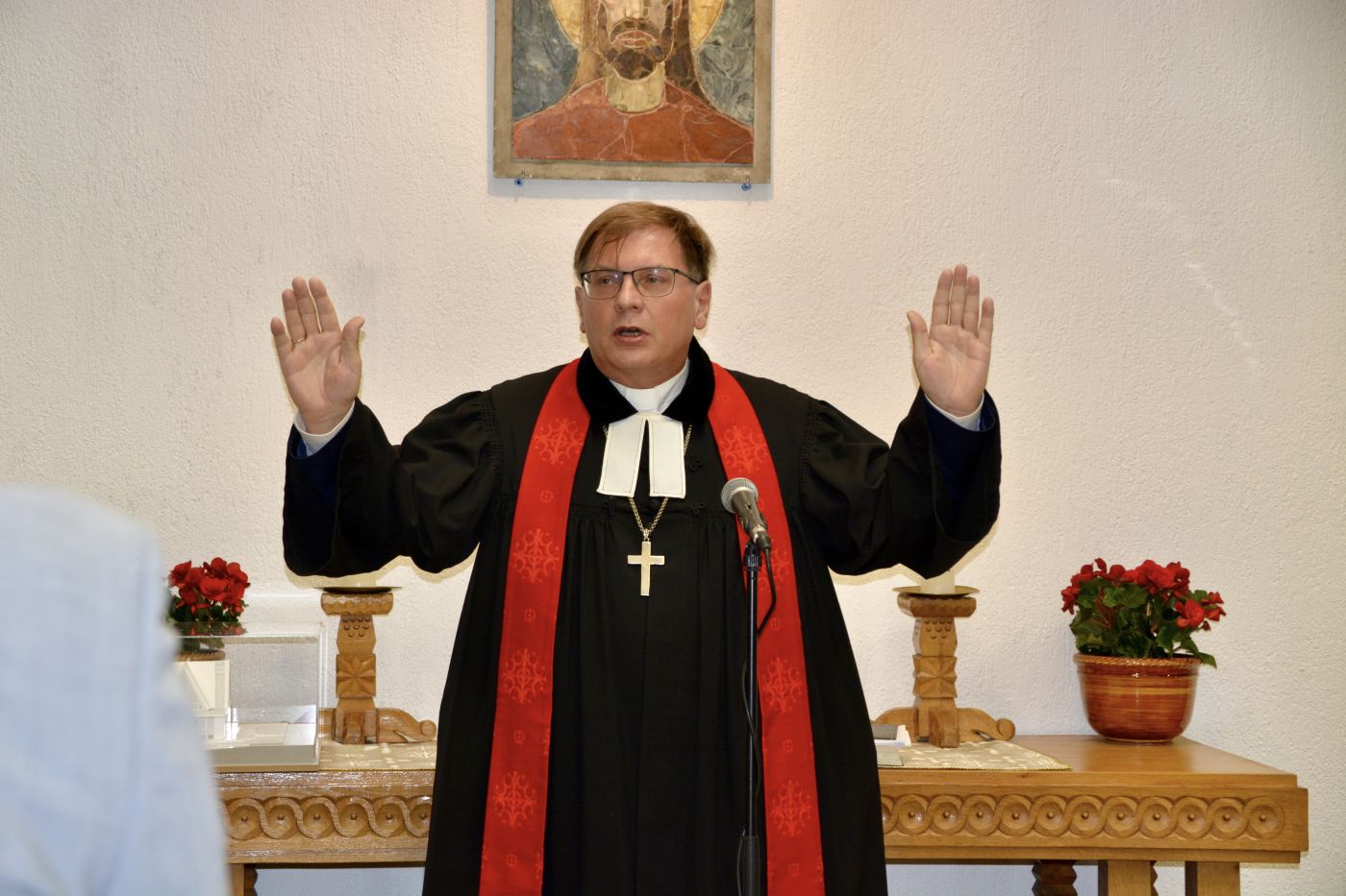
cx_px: 673
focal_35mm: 82
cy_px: 448
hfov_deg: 24.6
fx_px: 3084
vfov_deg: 16.5
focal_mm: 55
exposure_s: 1/60
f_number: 5
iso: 640
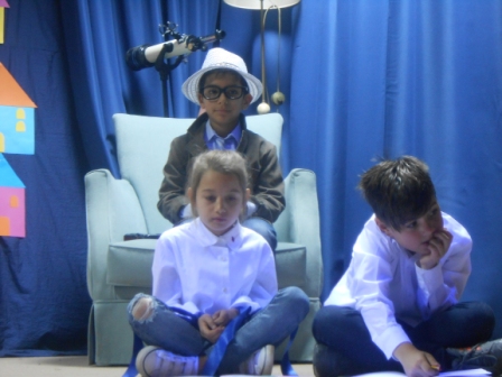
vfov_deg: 14.1
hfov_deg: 18.7
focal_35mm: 105
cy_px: 188
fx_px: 1523
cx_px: 251
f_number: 5
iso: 400
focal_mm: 18.7
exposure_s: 1/4
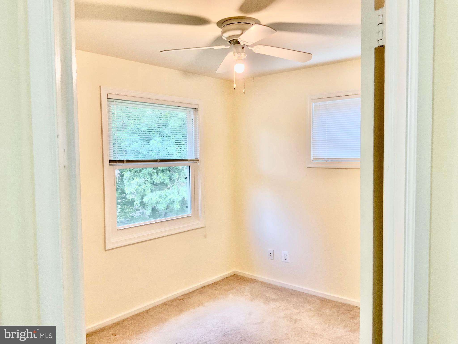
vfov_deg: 48.2
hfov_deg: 61.7
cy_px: 172
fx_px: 384
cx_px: 229
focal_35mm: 29
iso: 64
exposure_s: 1/60
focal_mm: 3
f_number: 1.8
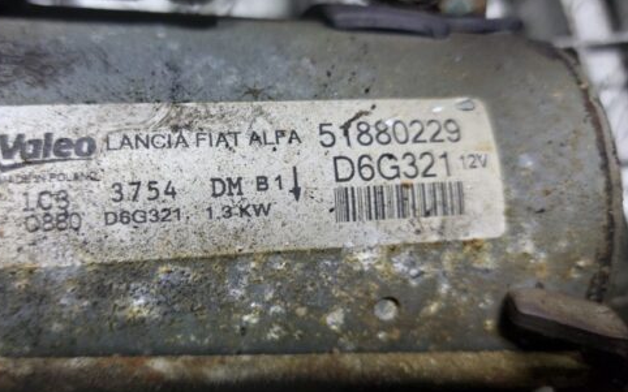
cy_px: 202
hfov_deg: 57.7
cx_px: 249
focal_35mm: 33
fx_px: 565
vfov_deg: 38.3
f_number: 1.8
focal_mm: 5.23
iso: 125
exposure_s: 1/50
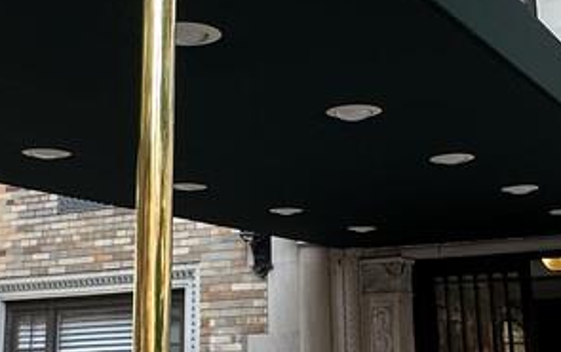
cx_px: 315
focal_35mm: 67
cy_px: 55
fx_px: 1025
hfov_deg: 30.6
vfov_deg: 19.2
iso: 50
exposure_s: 1/99
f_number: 2.2
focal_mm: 2.22
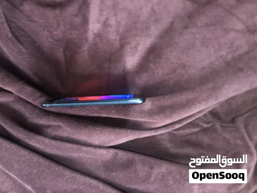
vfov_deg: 49.7
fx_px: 208
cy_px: 96
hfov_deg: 63.4
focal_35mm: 28
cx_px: 128
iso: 160
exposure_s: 1/4
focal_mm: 4
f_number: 1.8
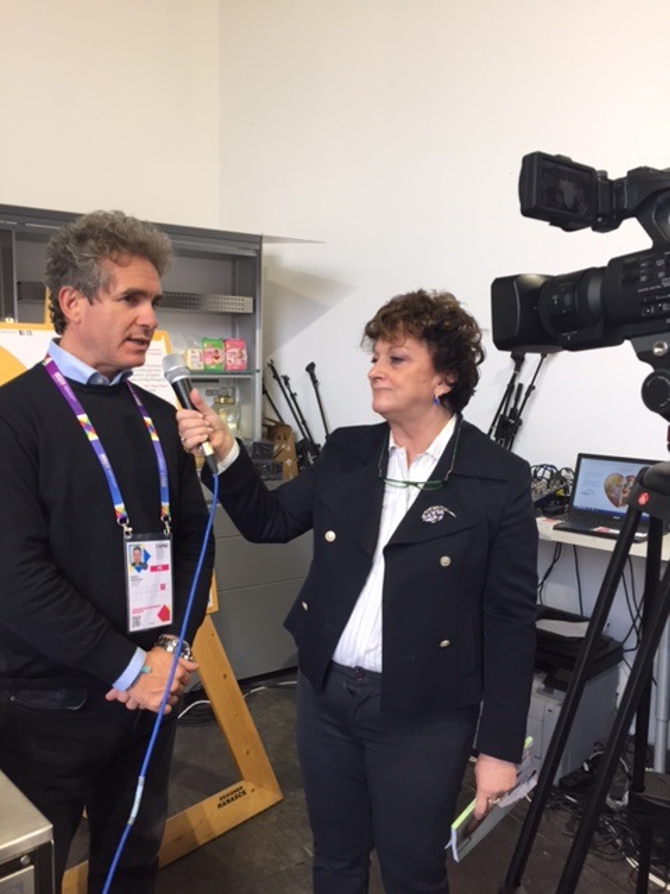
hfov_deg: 48.2
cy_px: 447
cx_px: 335
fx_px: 748
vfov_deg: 61.7
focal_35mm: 29
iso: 40
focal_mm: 4.15
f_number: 2.2
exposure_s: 1/30
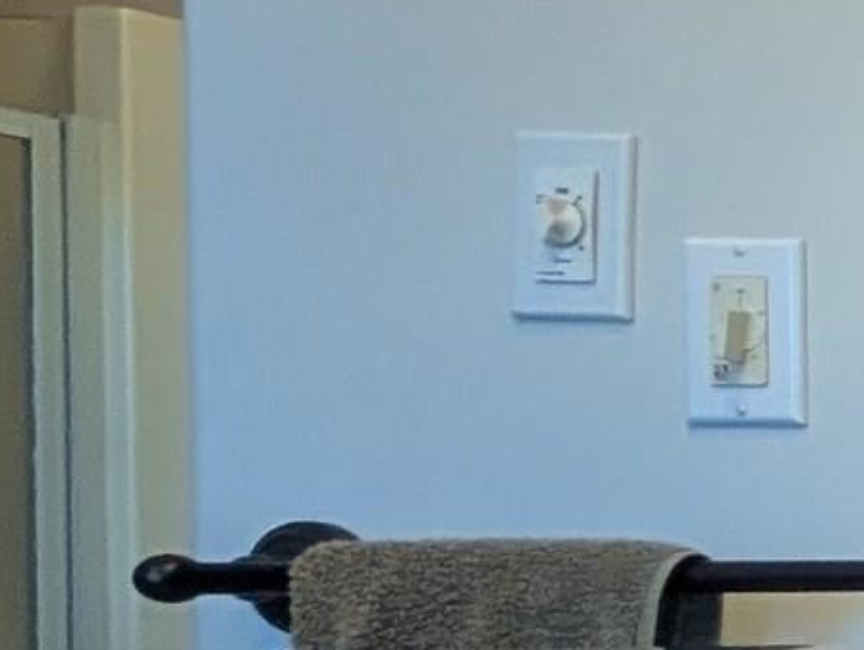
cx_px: 2808
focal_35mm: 82
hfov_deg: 10.4
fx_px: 2049
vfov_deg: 17.6
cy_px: 631
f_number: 1.7
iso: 53
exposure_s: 1/133
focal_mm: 2.02
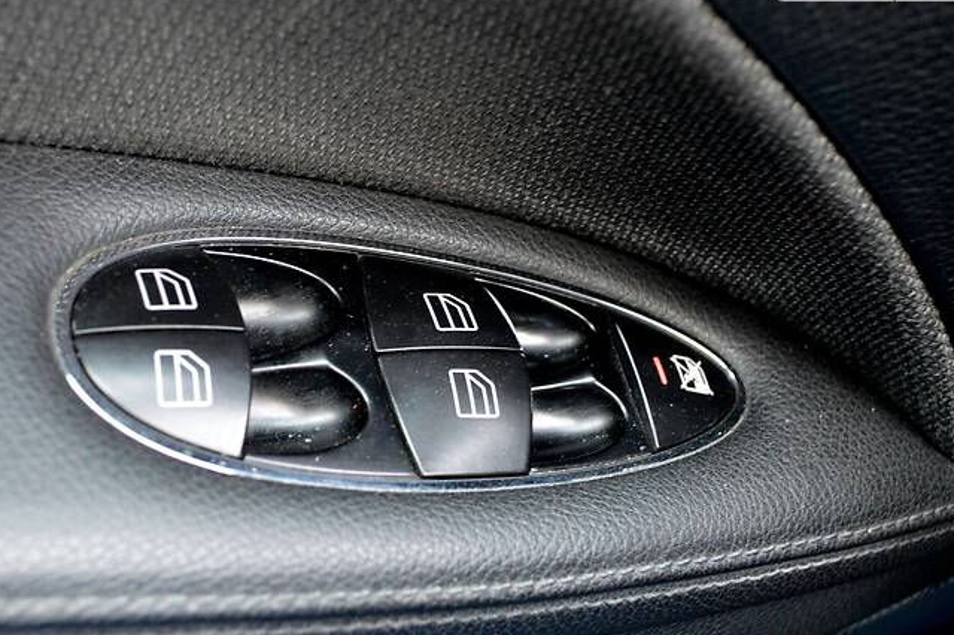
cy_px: 316
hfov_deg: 33.4
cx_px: 410
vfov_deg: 22.6
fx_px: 1589
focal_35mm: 60
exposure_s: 1/50
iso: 3200
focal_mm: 32
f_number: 4.8
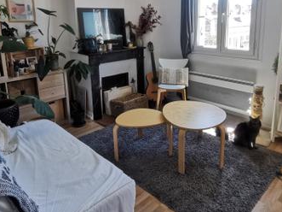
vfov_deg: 47.3
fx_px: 236
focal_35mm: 29
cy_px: 68
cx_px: 150
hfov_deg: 61.6
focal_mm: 2.35
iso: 100
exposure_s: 1/60
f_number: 2.2
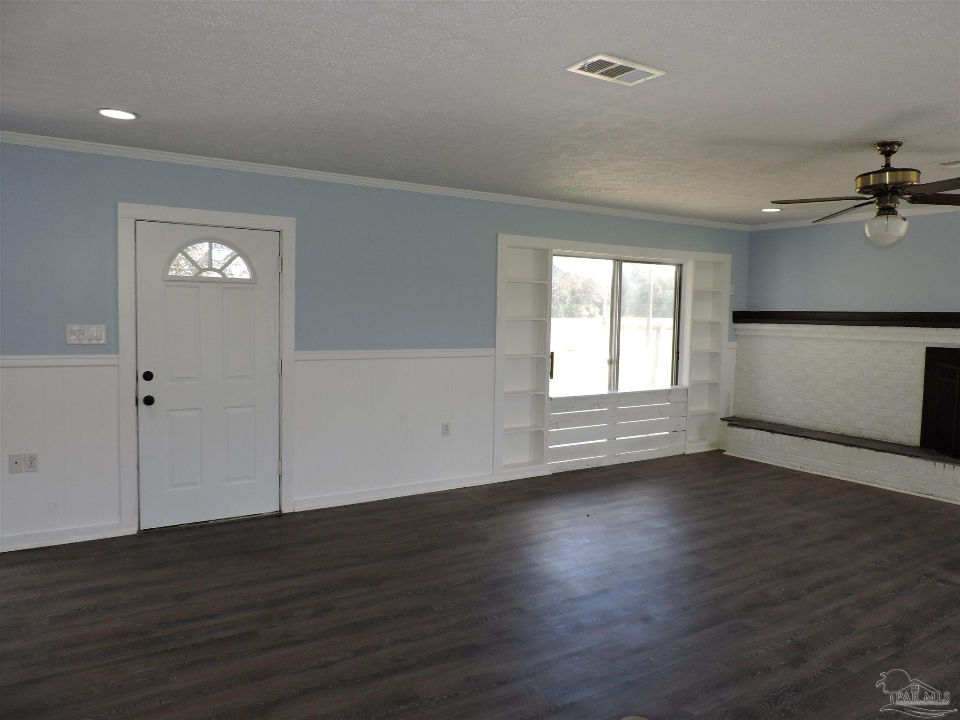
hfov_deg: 71.6
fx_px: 666
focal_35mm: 24
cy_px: 360
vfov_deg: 56.8
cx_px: 480
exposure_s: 1/80
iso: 100
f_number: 3
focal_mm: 4.3
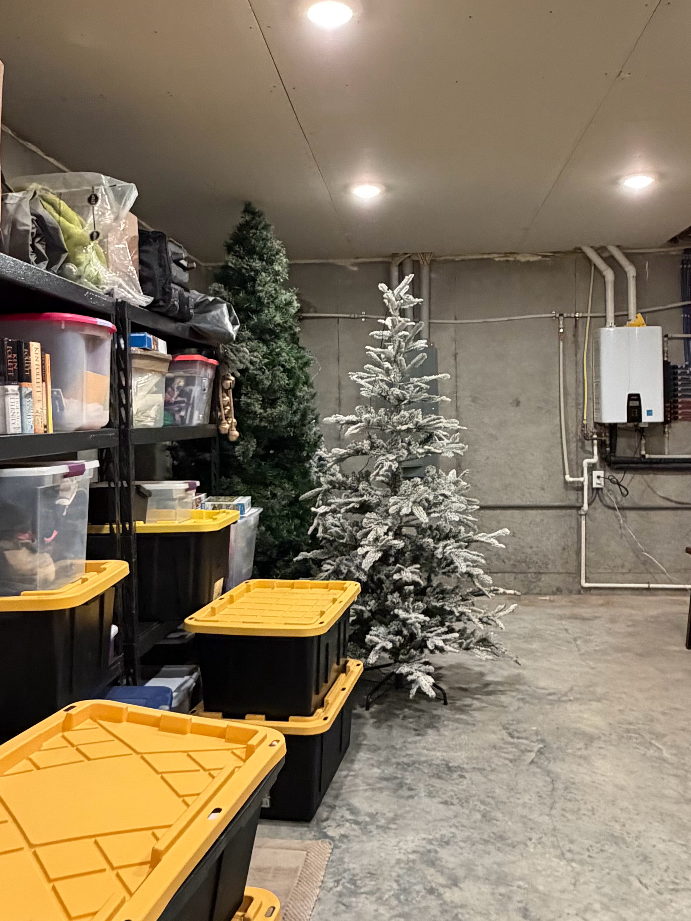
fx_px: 825
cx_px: 356
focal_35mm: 31
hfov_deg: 45.4
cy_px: 425
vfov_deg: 58.3
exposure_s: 1/60
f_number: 2.2
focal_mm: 2.22
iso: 640
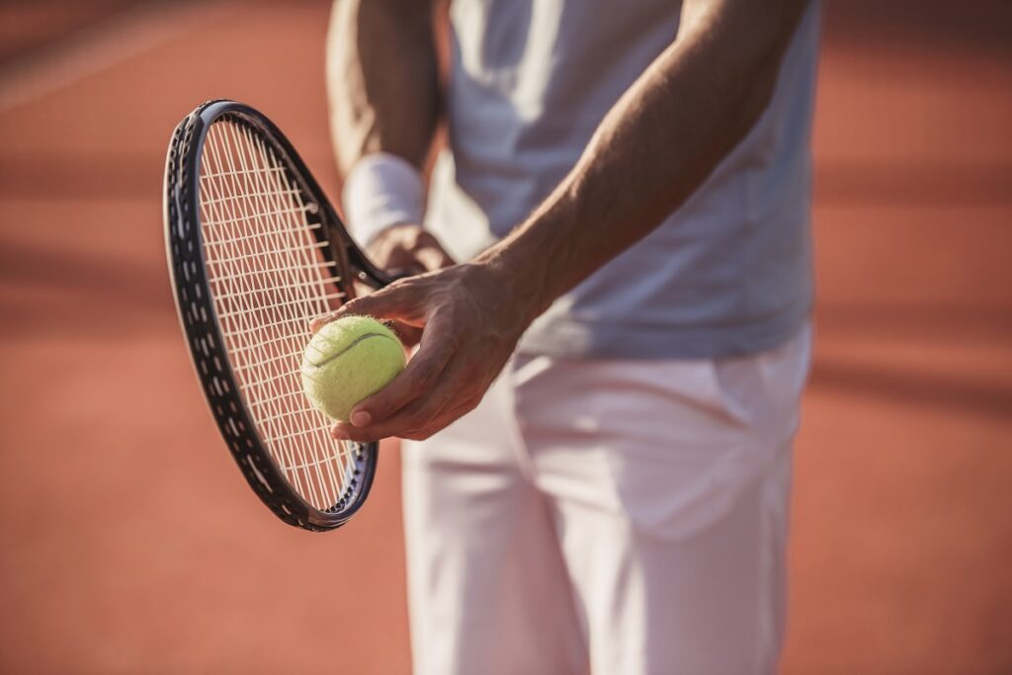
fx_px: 3795
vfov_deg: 10.2
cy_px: 338
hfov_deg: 15.2
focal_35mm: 135
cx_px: 506
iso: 640
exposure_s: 1/5000
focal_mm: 135
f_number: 2.8
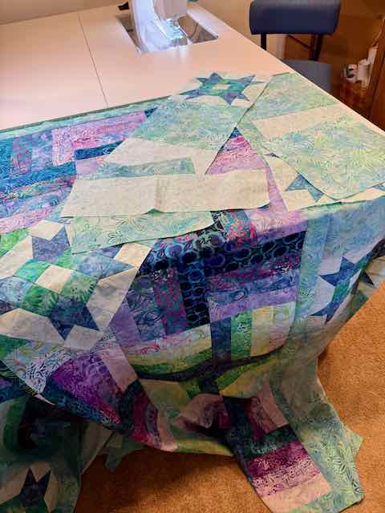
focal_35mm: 24
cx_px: 192
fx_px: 356
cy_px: 256
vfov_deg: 71.6
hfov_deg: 56.8
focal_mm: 6.76
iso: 125
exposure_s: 1/120
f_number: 1.78
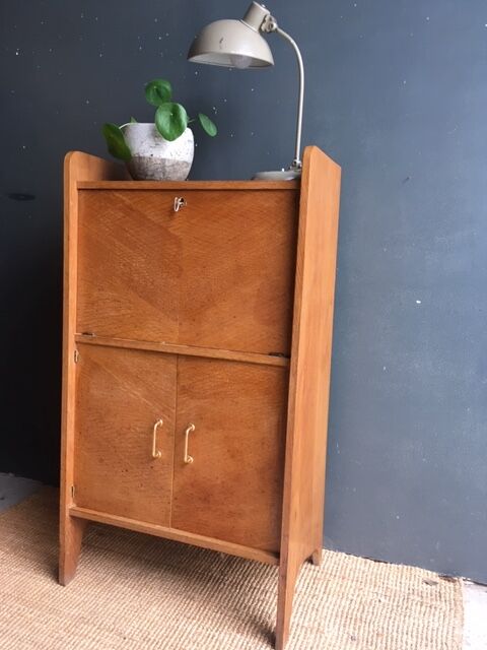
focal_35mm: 29
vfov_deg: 61.7
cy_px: 325
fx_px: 544
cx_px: 244
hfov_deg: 48.2
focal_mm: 4.15
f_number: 2.2
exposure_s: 1/33
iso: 50
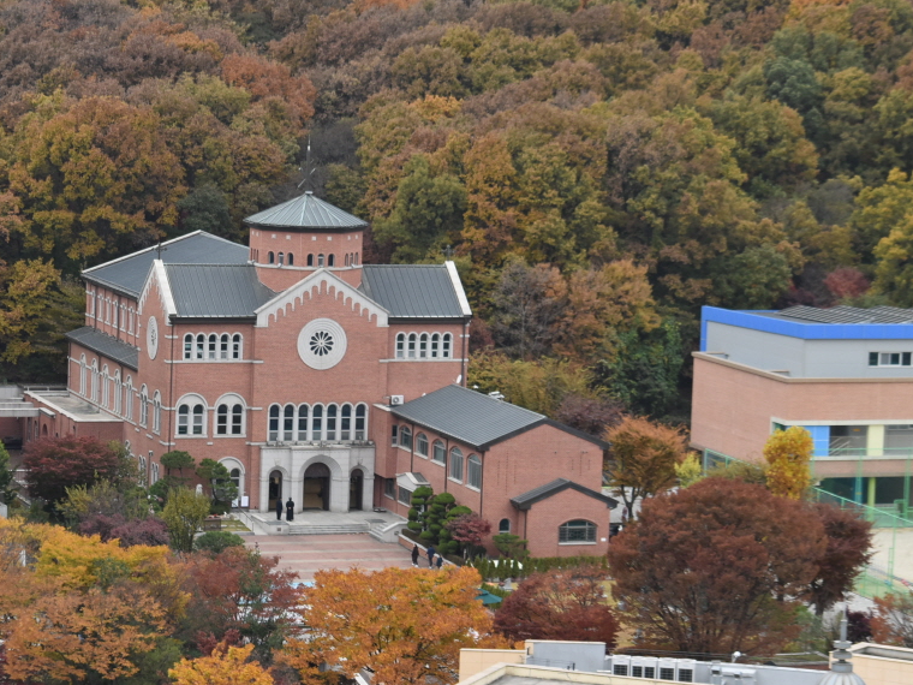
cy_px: 293
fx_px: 3508
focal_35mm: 133
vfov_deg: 11.1
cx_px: 461
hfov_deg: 14.8
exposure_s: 1/200
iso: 400
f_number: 7.1
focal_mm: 70
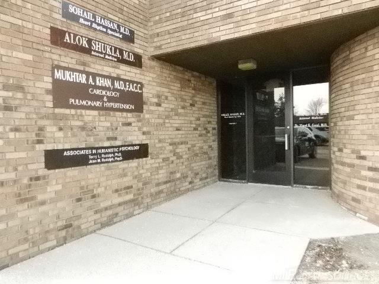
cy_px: 142
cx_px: 190
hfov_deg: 69.4
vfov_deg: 54.9
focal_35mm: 25
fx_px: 274
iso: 3200
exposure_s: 1/1600
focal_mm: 4.5
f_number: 7
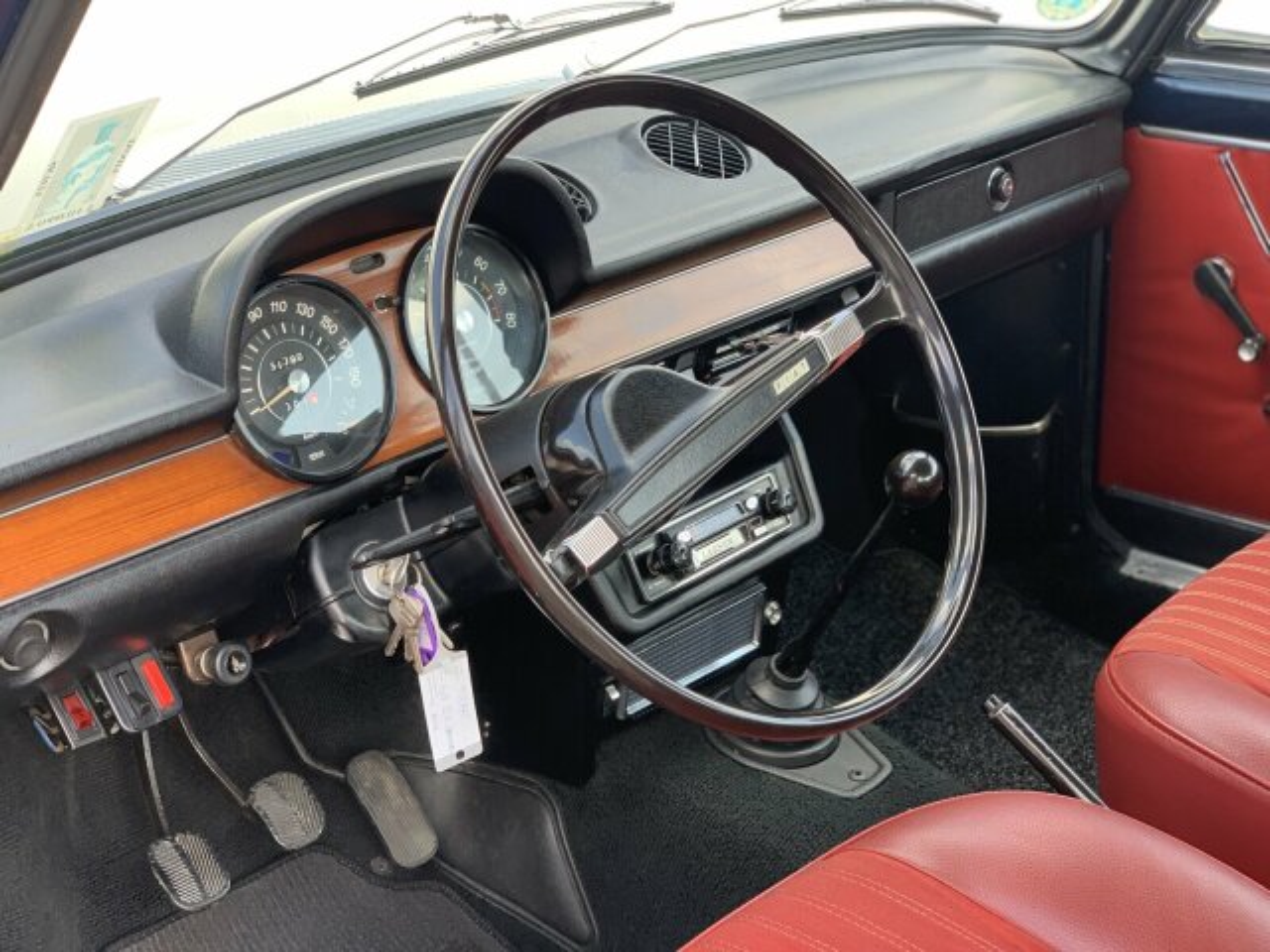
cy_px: 476
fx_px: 1908
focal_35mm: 52
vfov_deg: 28.0
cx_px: 635
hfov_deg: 36.8
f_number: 2.4
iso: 64
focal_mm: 6
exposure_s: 1/122
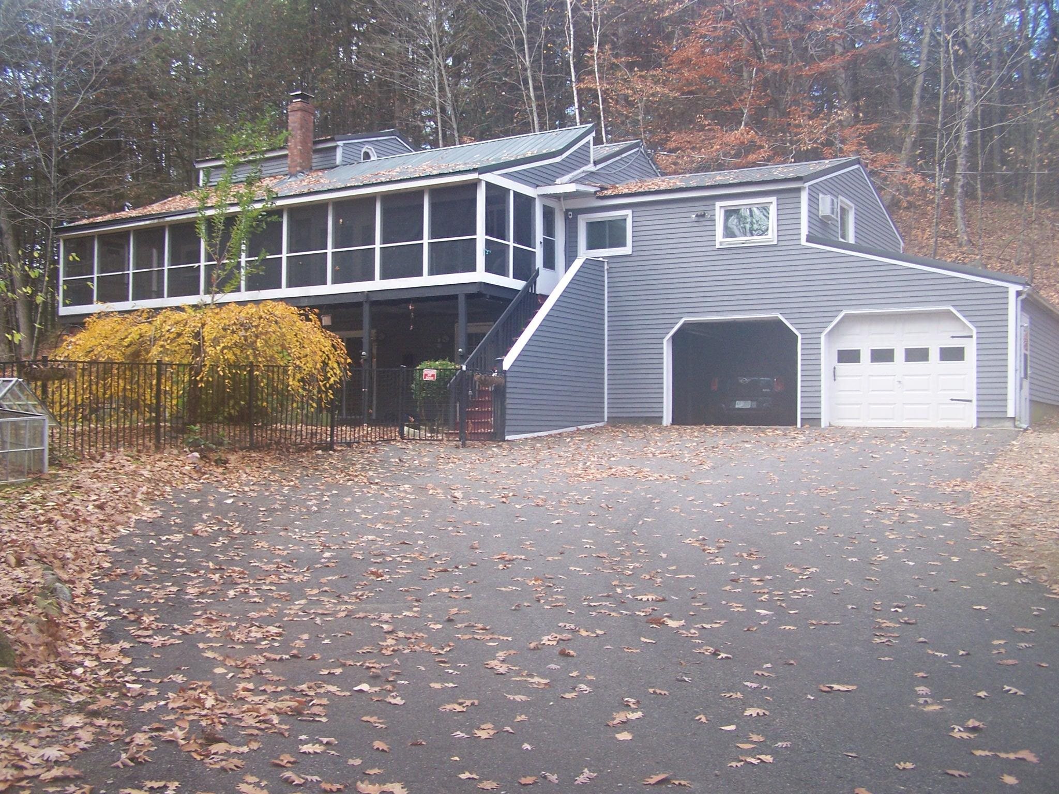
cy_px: 397
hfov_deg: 49.0
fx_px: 1163
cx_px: 530
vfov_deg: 37.7
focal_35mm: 38
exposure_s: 1/125
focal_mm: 6.3
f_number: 2.8
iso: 80
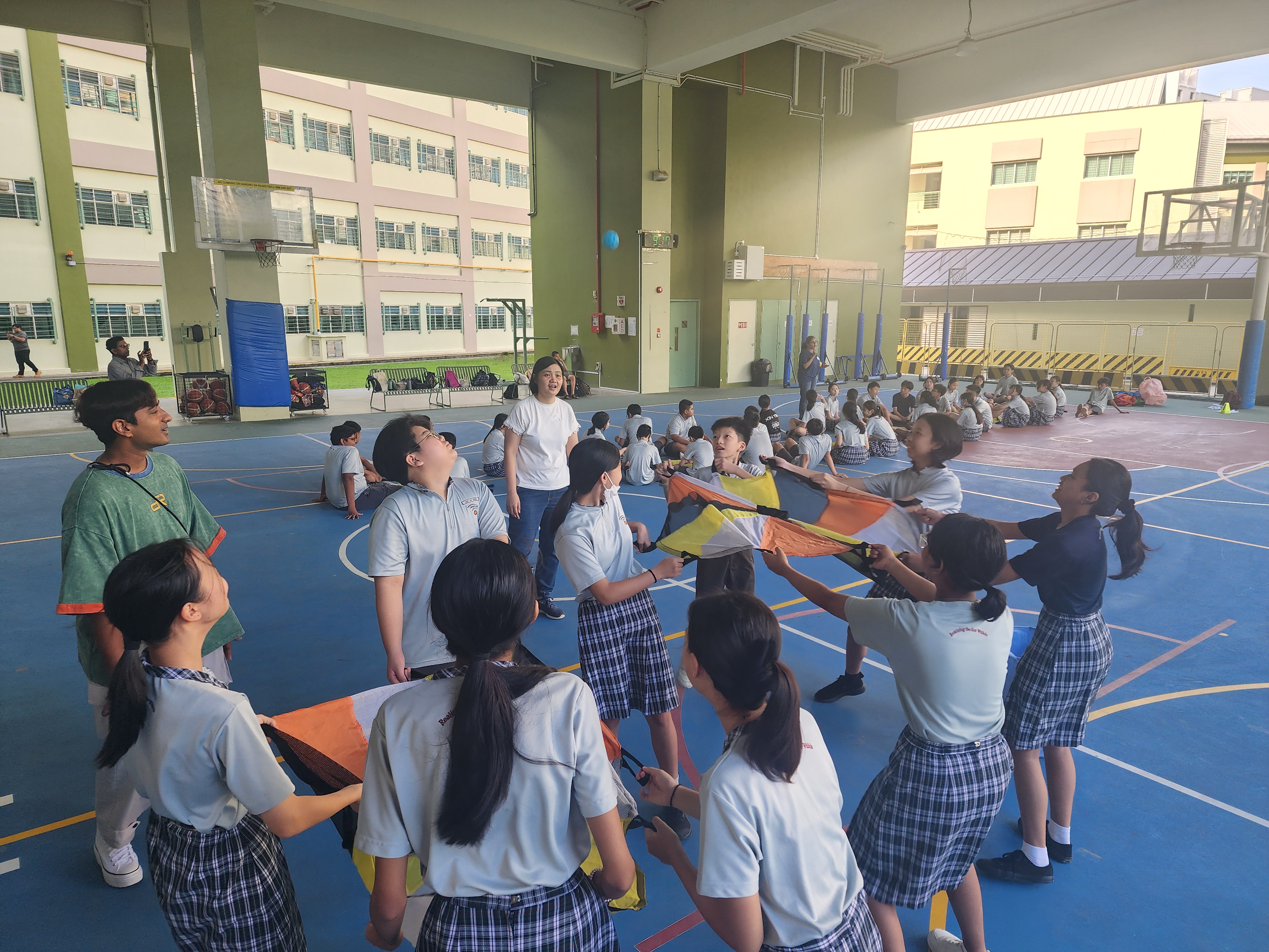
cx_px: 634
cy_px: 476
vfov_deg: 58.9
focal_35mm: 23
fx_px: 843
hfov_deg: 73.9
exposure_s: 1/180
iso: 64
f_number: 1.8
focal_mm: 6.4
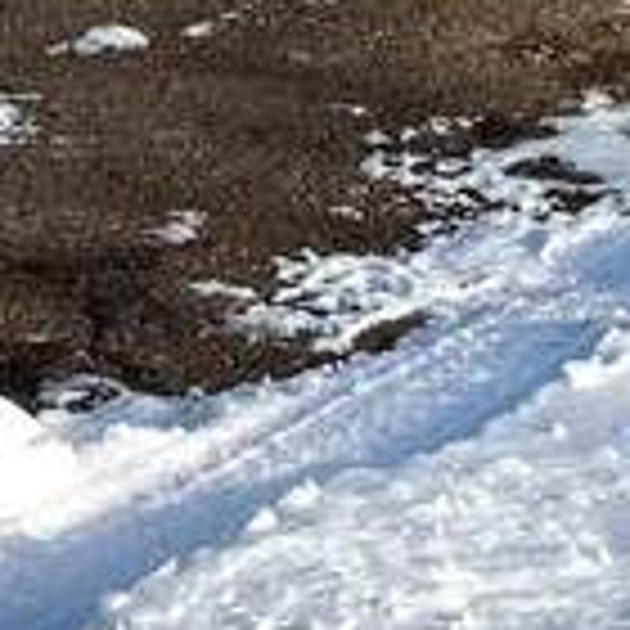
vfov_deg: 8.7
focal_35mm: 194
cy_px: -472
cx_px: 252
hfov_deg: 9.0
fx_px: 3995
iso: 80
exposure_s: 1/7353
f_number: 1.78
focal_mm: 6.76
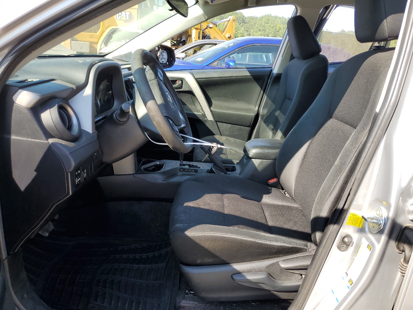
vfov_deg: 53.1
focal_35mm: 26
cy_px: 155
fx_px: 310
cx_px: 206
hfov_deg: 67.3
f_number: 1.5
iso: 50
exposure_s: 1/588
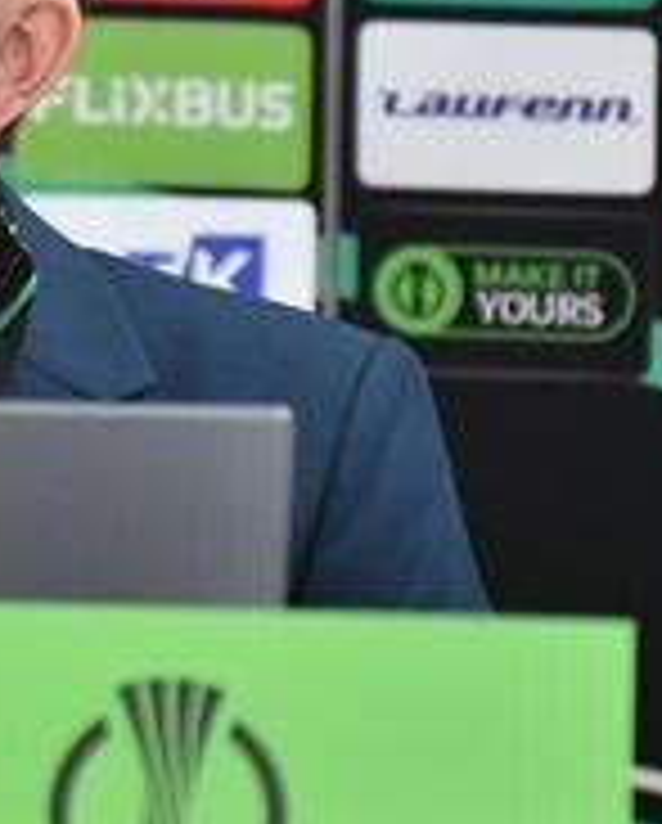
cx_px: -234
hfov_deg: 1.7
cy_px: 144
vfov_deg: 2.1
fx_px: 22524
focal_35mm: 922
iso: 2000
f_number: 3.2
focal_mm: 200
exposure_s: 1/500
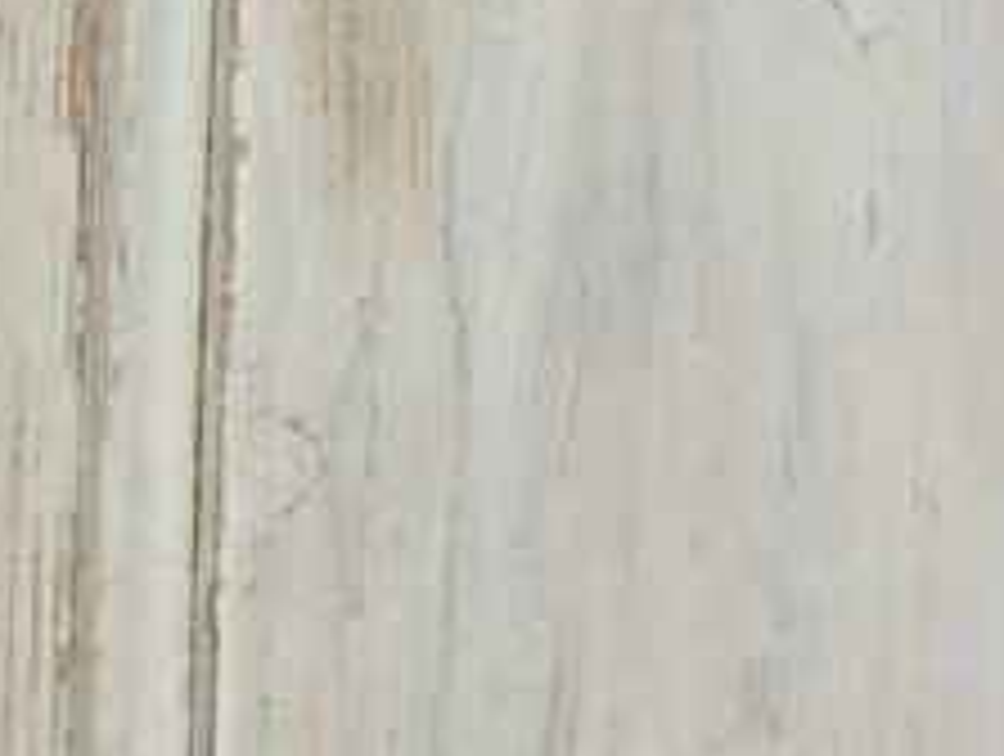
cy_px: -477
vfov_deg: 12.5
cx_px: 1697
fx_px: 3225
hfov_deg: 15.6
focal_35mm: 111
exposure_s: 1/6803
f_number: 2.4
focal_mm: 3.3
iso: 25
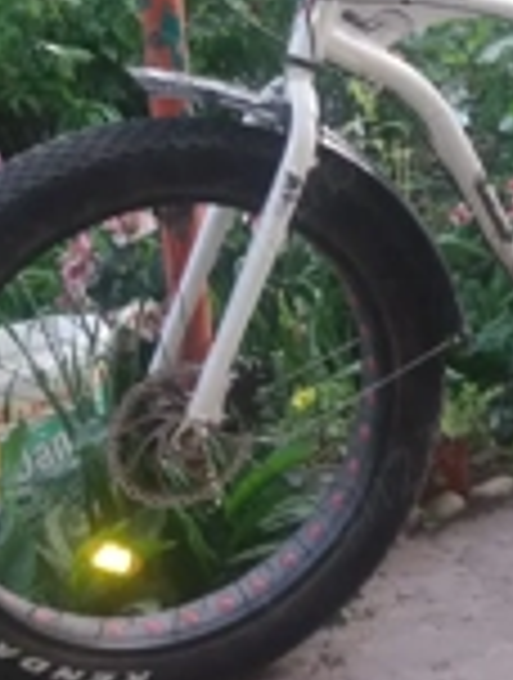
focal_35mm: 74
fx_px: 1456
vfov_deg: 26.0
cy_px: 189
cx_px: 477
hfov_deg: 19.6
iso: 80
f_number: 1.9
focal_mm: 3.7
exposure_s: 1/30
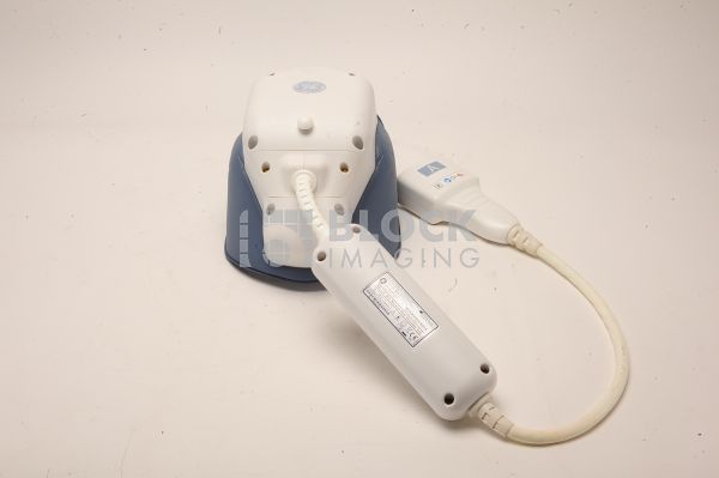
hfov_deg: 39.6
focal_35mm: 50
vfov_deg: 26.9
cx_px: 360
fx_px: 998
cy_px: 239
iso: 320
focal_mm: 50
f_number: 22
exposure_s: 1/160
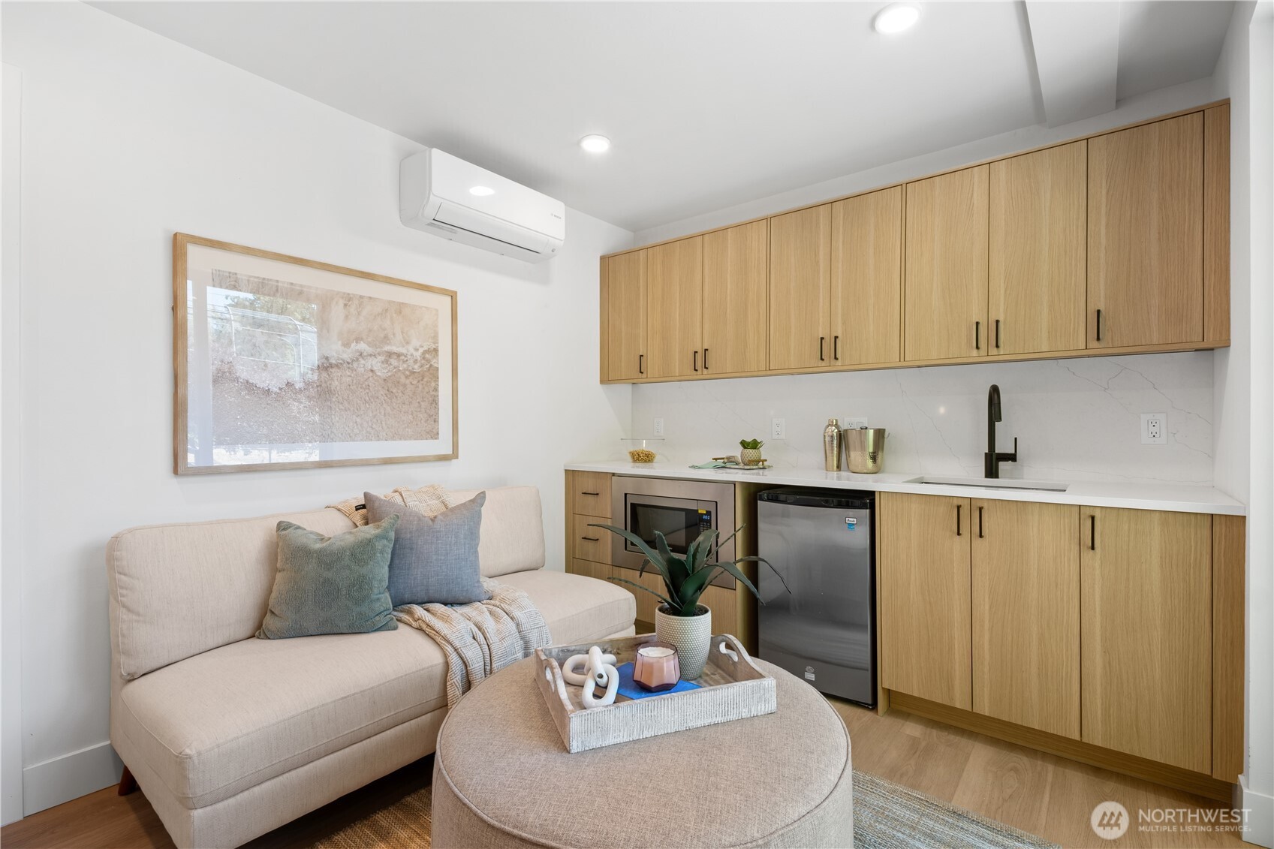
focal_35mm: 15
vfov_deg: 77.3
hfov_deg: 100.4
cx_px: 637
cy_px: 424
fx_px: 531
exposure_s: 1/2
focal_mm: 10
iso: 160
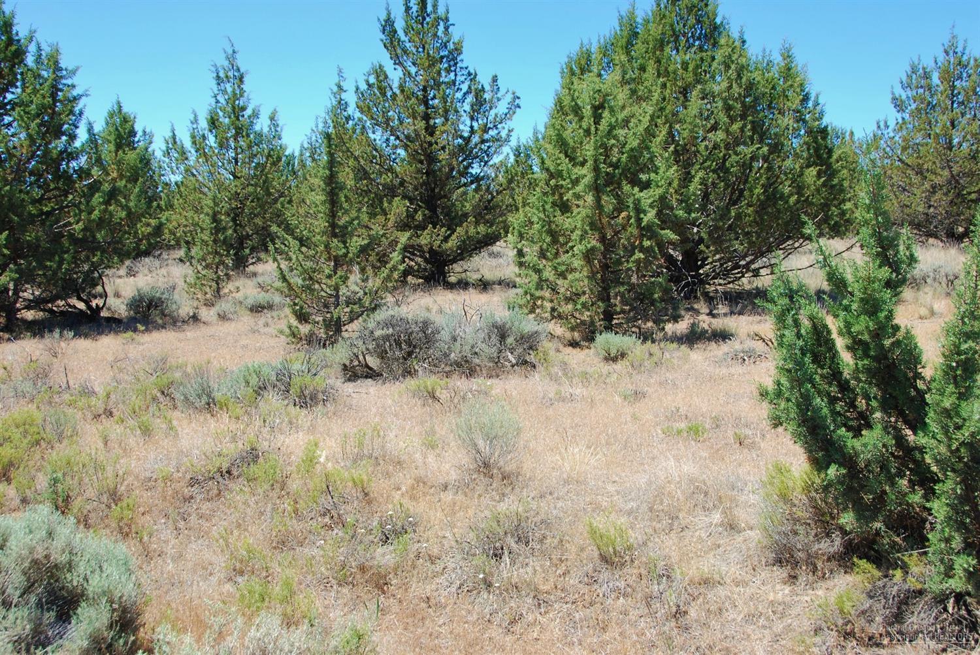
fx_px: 1063
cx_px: 490
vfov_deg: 34.3
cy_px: 328
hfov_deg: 49.5
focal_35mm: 39
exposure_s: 1/160
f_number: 6.3
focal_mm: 26
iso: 100
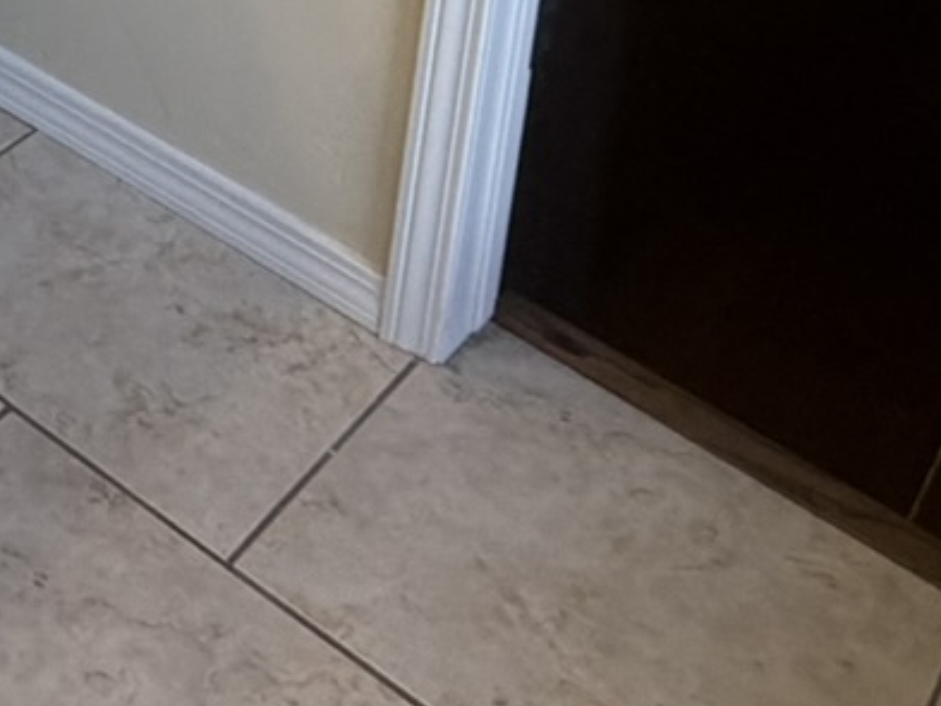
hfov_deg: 24.5
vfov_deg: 15.4
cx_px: -141
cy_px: -773
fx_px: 1985
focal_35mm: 73
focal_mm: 2.22
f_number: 2.2
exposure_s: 1/120
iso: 125
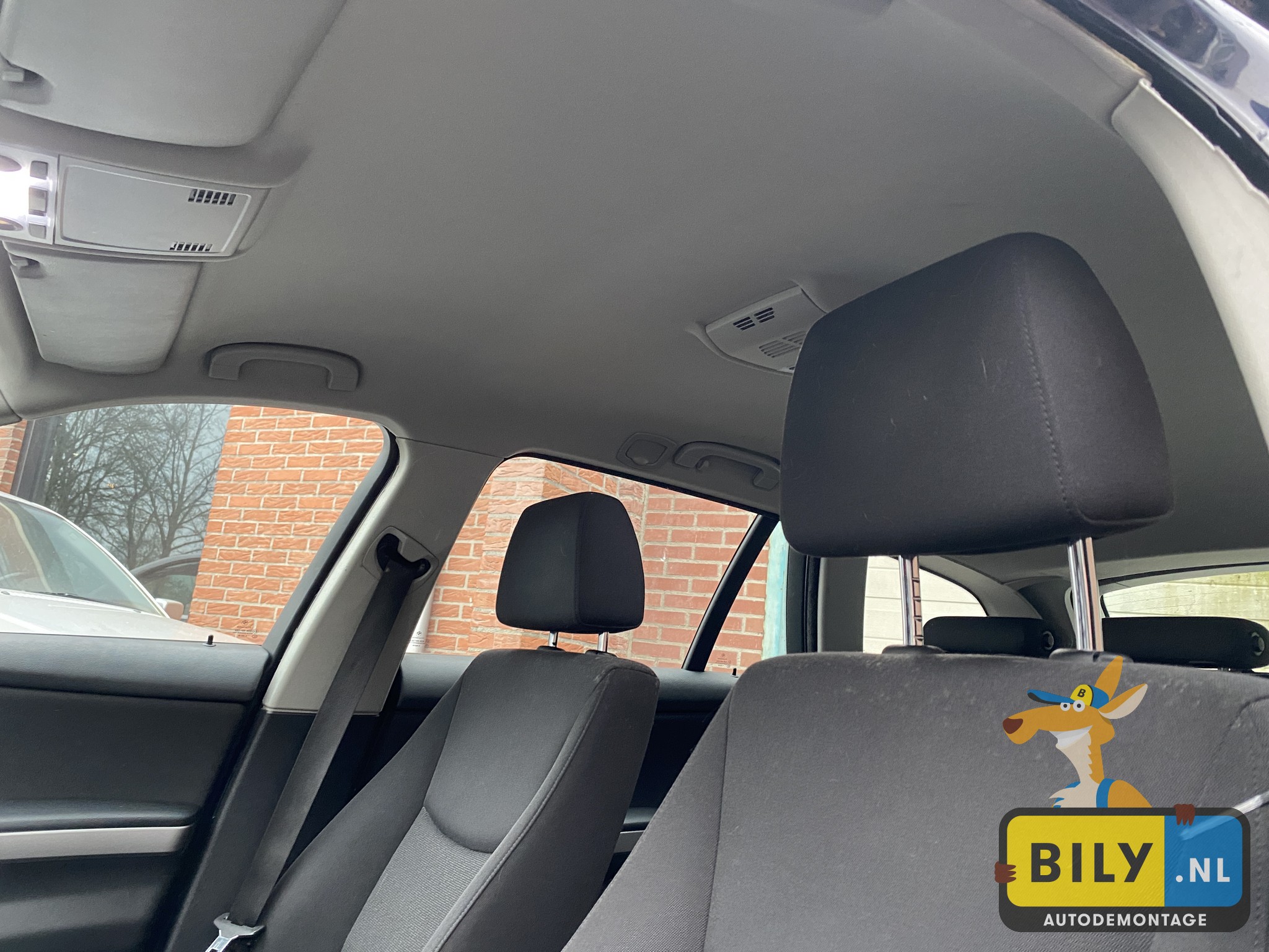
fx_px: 953
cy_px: 476
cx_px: 634
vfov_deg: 53.1
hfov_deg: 67.3
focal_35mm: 26
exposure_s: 1/48
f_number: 1.8
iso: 400
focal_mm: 4.25
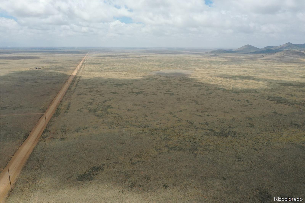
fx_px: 237
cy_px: 102
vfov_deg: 46.4
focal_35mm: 28
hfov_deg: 65.5
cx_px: 152
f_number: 9
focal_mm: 10.26
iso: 400
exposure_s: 1/1000
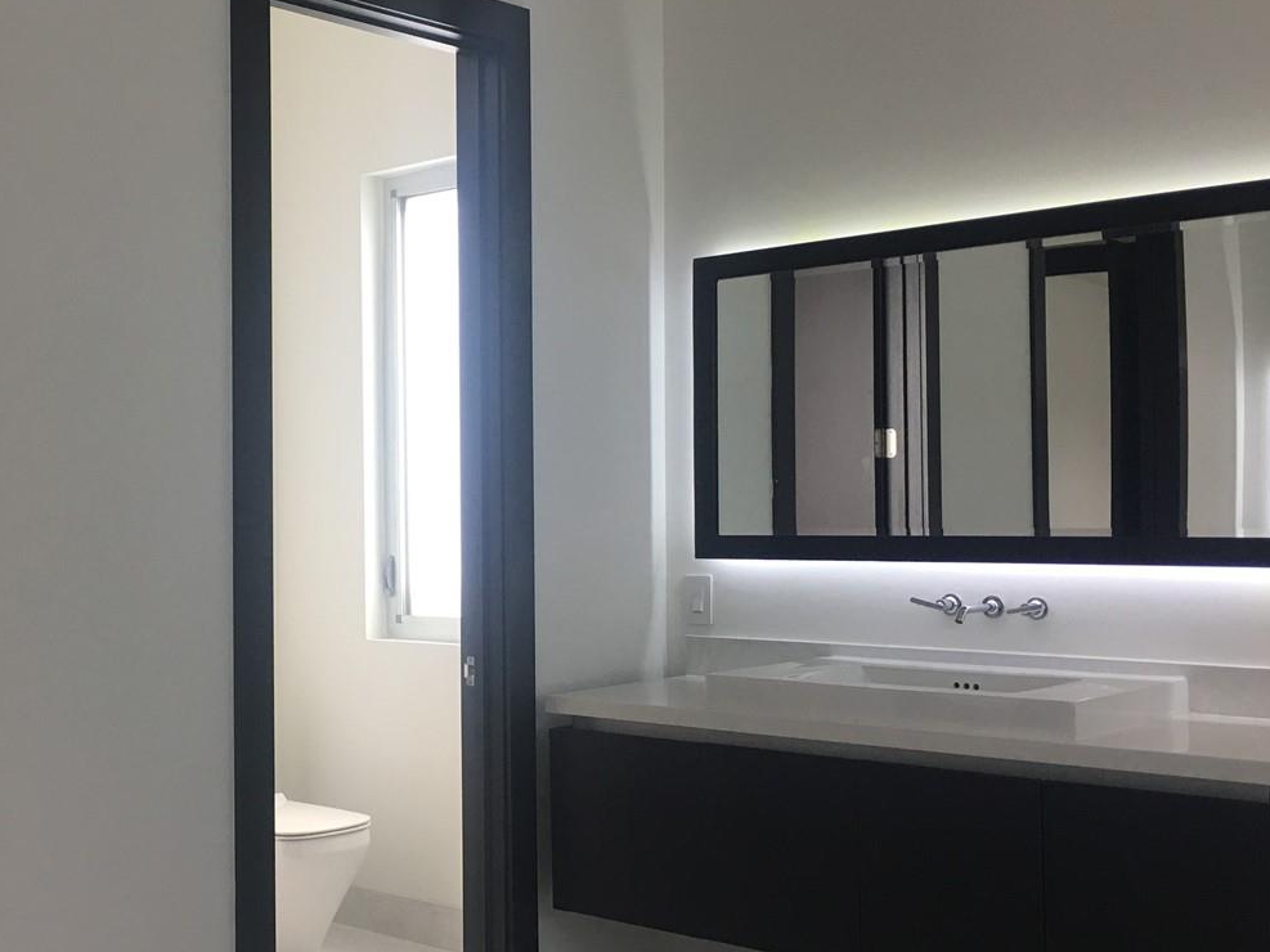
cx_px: 367
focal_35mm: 47
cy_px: 511
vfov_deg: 30.9
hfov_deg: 39.7
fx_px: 1724
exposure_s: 1/30
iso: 25
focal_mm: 4.15
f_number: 2.2
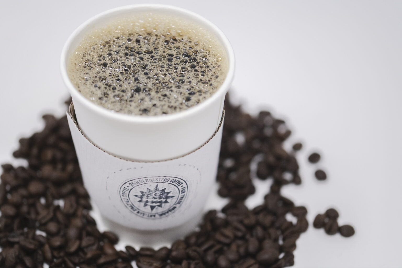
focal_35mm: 105
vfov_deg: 13.0
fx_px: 1172
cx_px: 201
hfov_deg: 19.5
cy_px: 134
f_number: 3.5
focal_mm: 105
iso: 2000
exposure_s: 1/1600
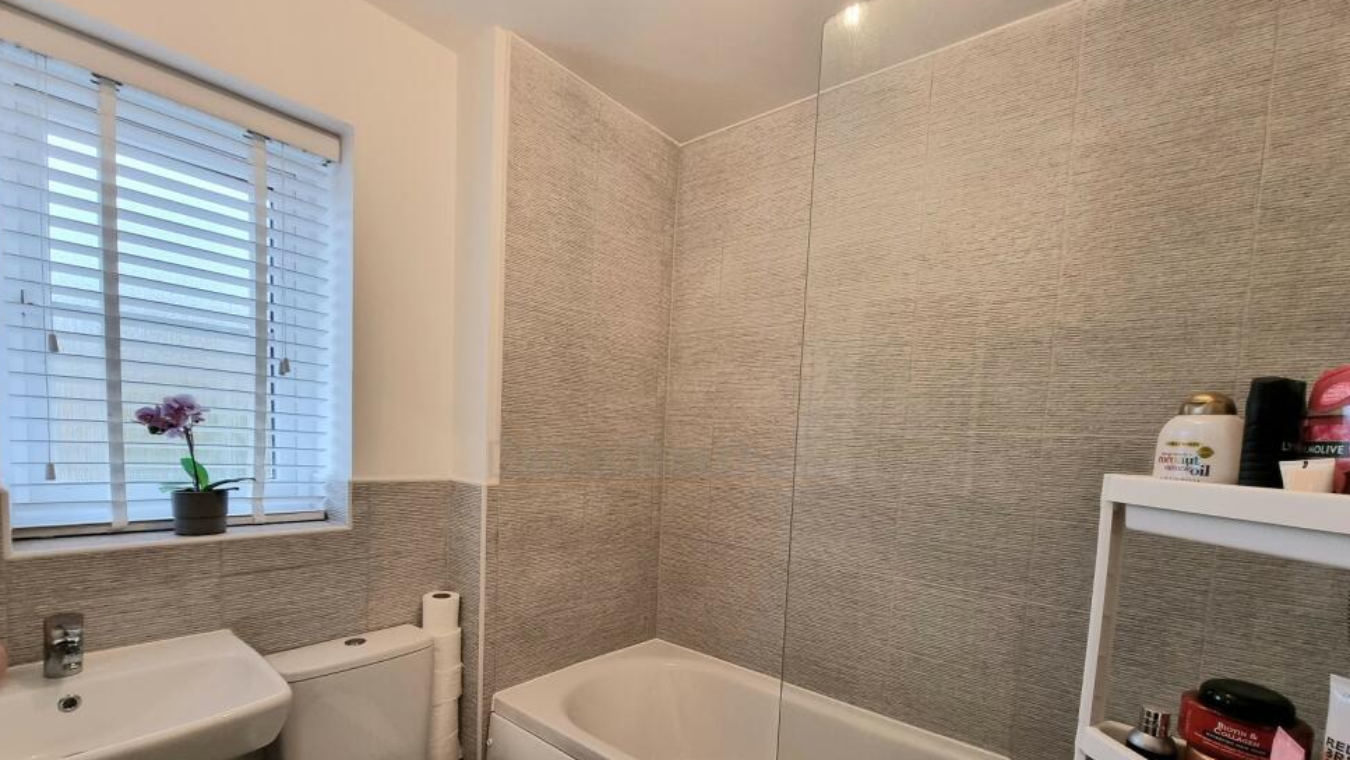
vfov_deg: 69.5
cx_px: 658
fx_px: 537
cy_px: 471
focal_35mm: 15
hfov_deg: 103.0
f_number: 2.2
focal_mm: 2.2
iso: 200
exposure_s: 1/60.2
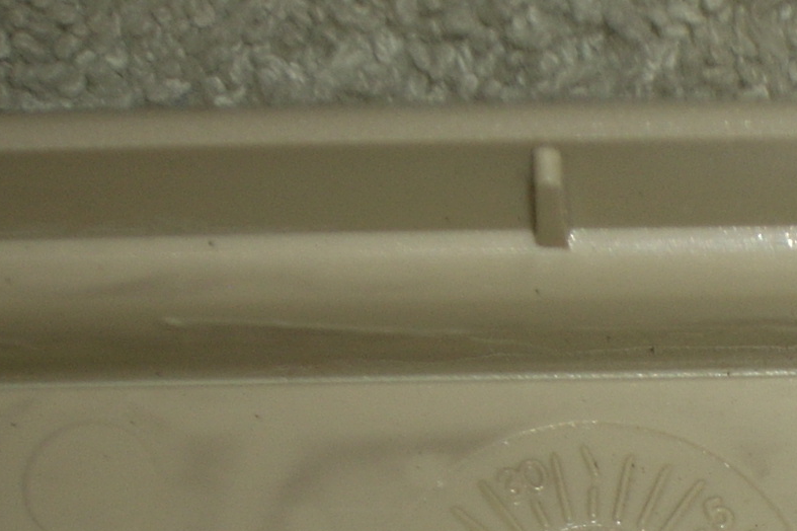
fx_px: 6771
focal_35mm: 306
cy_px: 722
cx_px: 888
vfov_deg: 4.5
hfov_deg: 6.7
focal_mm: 18.6
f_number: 5.2
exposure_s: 1/60
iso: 64
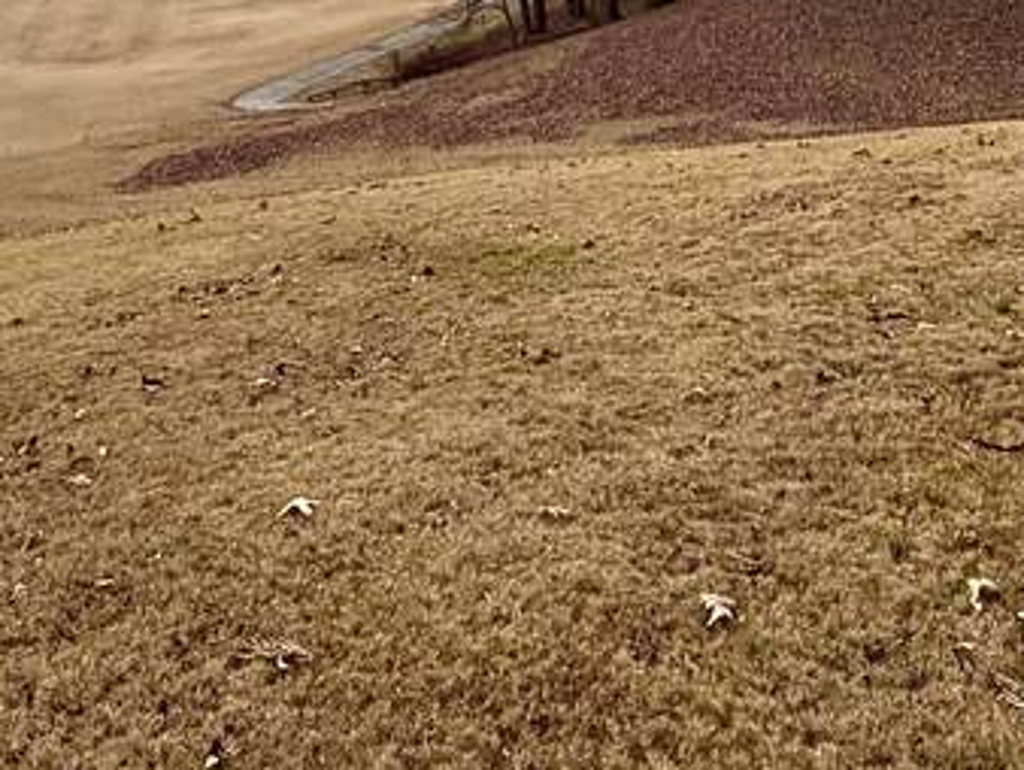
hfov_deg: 35.9
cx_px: 385
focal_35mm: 53
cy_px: -170
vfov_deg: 24.7
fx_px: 1569
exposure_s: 1/502
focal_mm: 2.22
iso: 64
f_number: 2.2
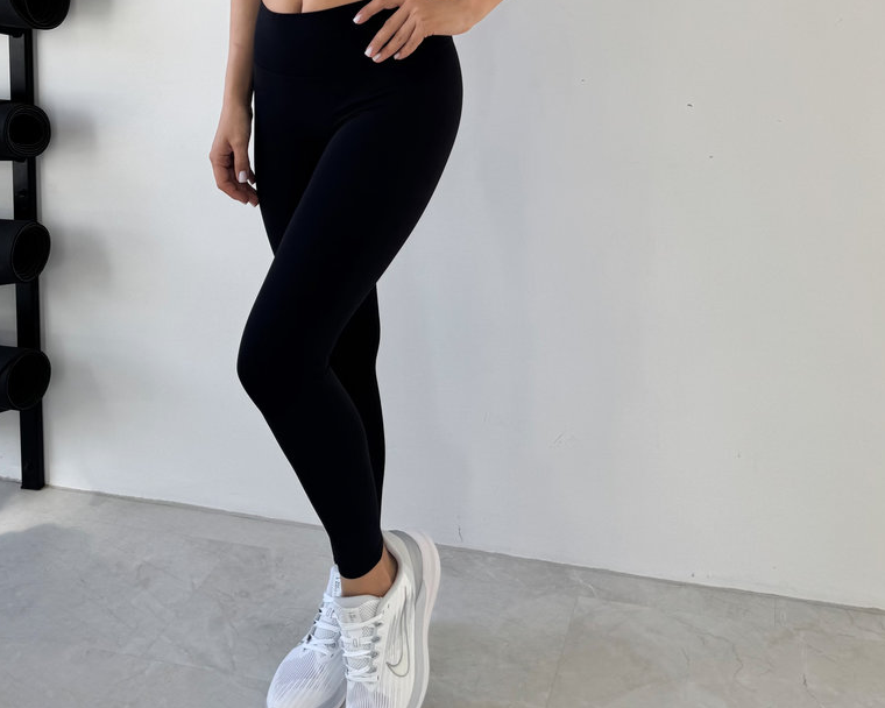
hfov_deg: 49.0
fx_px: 969
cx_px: 409
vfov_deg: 38.2
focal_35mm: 37
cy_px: 114
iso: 80
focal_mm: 6.76
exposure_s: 1/306
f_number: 1.78
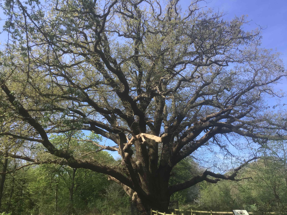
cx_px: 144
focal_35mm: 31
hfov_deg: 58.4
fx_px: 257
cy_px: 108
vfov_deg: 45.4
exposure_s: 1/471
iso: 25
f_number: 2.4
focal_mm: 3.3
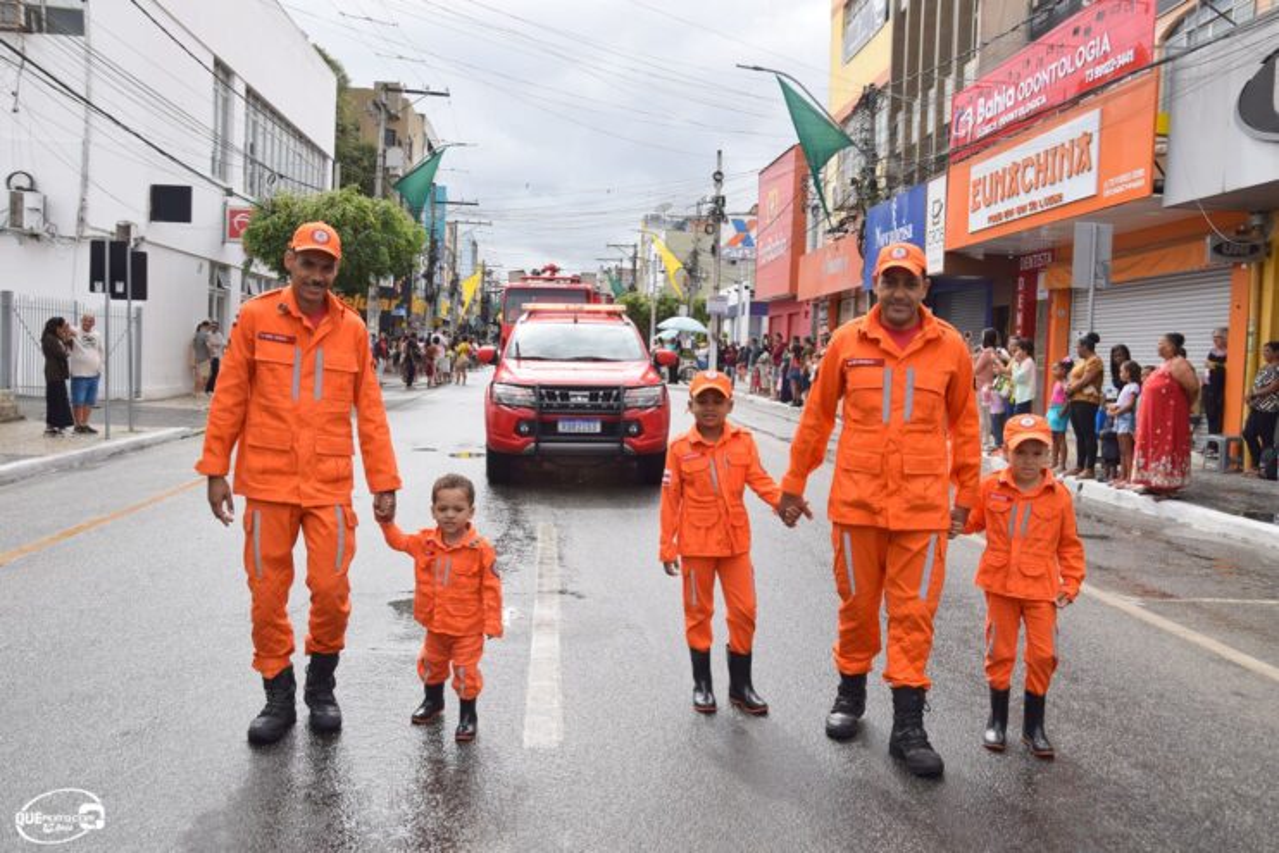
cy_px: 426
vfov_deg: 41.7
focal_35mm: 32
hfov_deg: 59.5
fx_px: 1119
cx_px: 640
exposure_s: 1/320
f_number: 9
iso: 200
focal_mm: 21
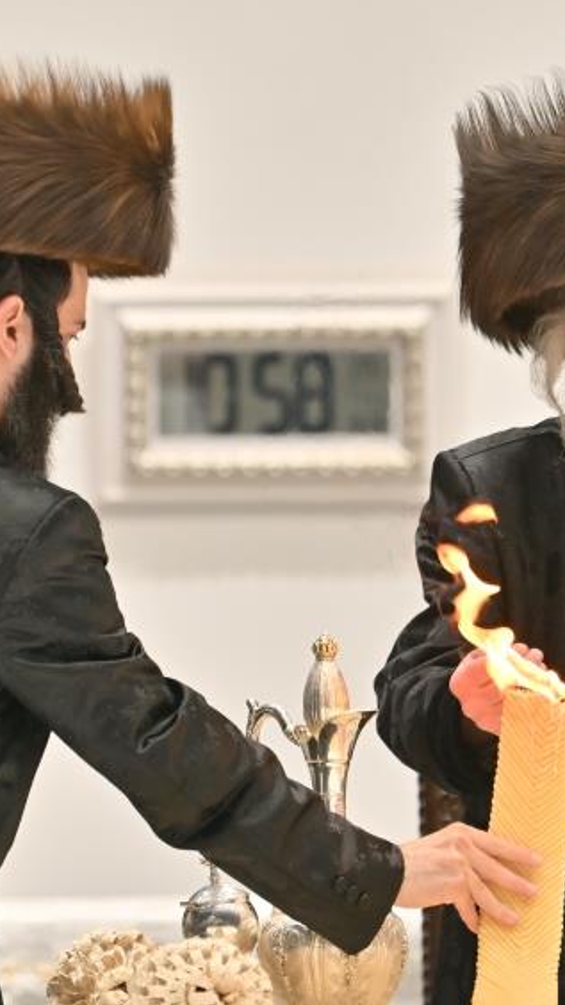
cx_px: 501
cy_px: 458
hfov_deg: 2.3
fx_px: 14044
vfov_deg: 4.1
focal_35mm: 527
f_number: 2.8
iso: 250
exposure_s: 1/250
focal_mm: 185
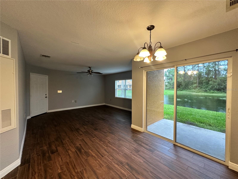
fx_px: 96
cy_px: 90
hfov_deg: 102.1
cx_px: 119
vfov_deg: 85.7
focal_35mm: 14
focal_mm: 2.22
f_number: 2.2
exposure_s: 1/60
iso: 200
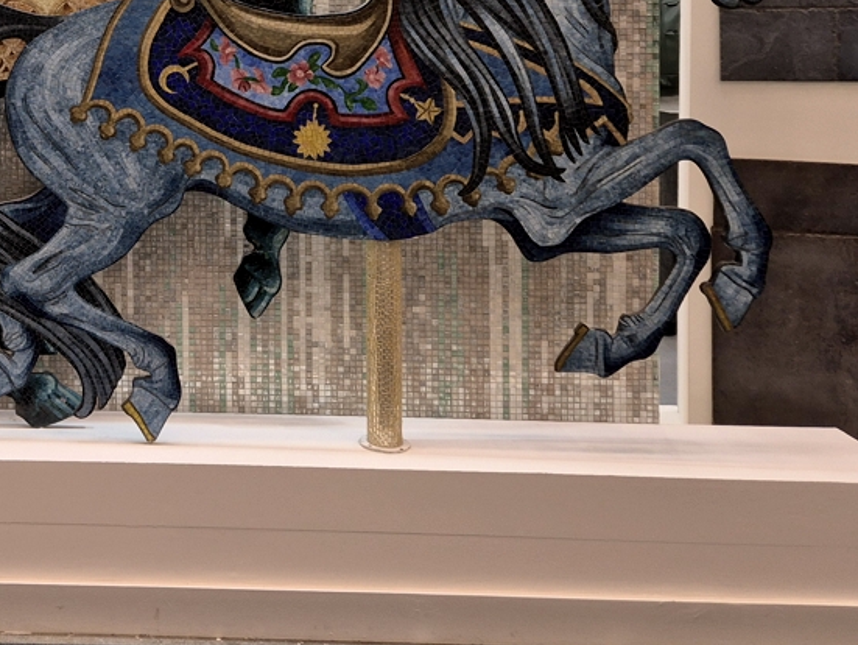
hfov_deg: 34.6
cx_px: 34
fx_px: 1265
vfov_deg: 27.2
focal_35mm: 51
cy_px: 26
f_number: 1.8
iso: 64
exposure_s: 1/100
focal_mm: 5.4
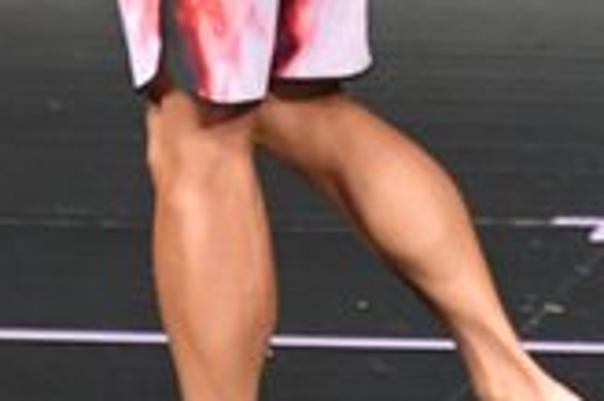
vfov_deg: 0.8
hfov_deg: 1.2
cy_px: -173
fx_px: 29750
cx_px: 528
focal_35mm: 1775
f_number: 5.6
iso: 5000
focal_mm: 250
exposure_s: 1/400
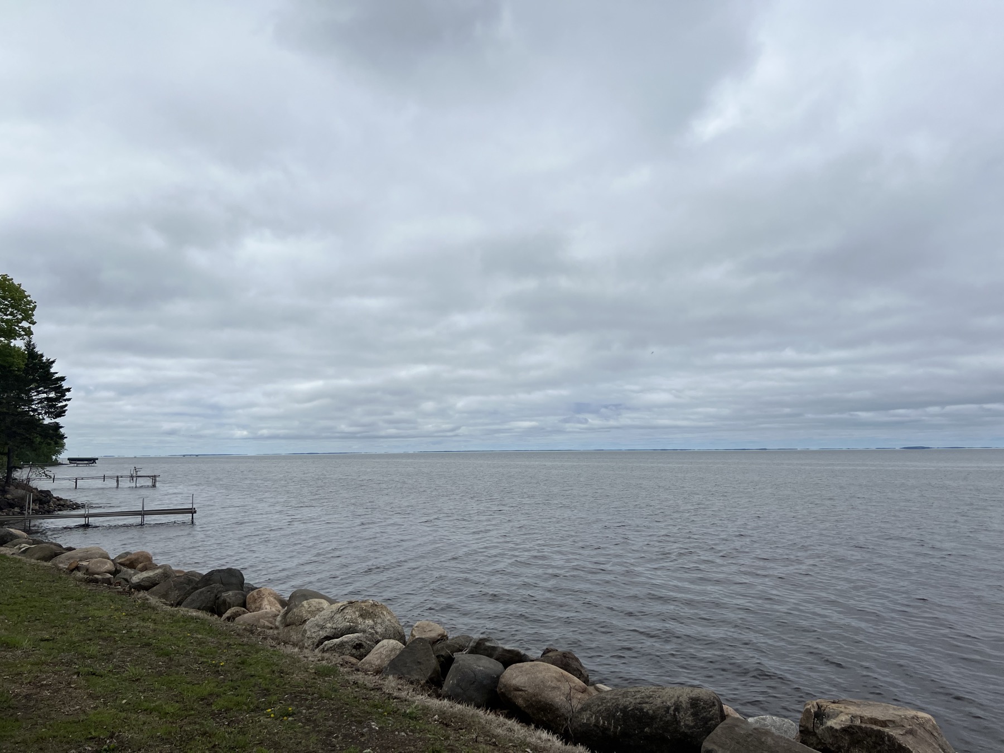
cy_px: 376
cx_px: 502
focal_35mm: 26
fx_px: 754
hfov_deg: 67.3
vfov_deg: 53.1
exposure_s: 1/12658
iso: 50
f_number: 1.5
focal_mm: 5.7
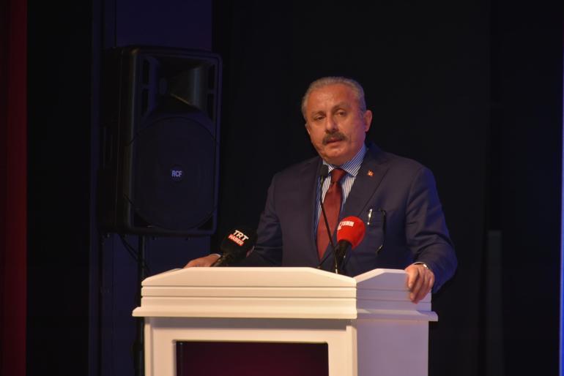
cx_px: 282
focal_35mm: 210
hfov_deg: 9.8
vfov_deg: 6.5
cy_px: 188
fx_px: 3291
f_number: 5.6
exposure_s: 1/60
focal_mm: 140
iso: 200
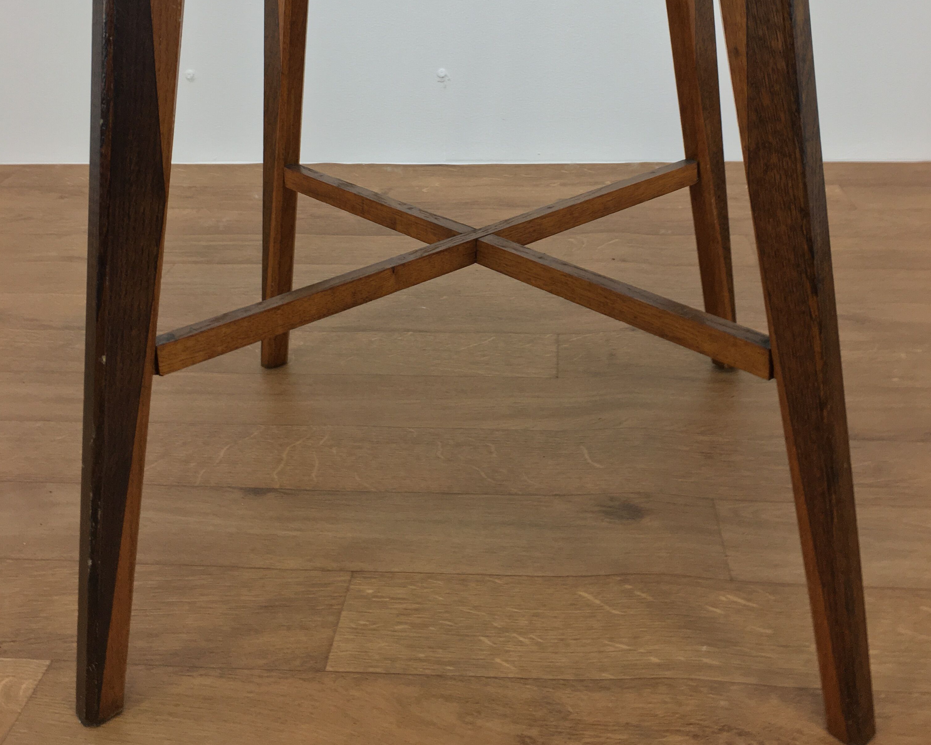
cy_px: 152
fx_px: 1047
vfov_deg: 37.8
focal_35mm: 38
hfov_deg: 47.9
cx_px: 468
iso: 32
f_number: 2.2
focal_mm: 4.15
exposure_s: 1/33
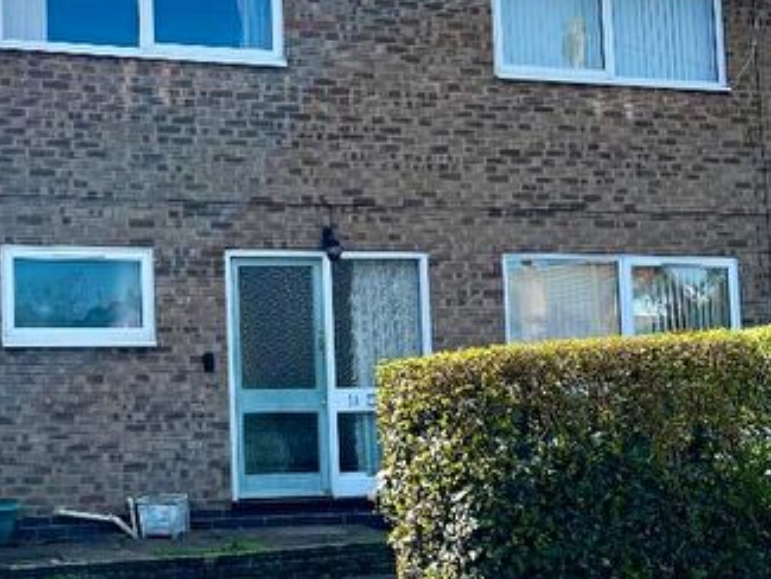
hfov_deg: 33.4
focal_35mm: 56
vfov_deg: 26.1
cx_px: 164
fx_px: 1248
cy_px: 336
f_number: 1.5
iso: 50
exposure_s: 1/2083
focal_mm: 5.7
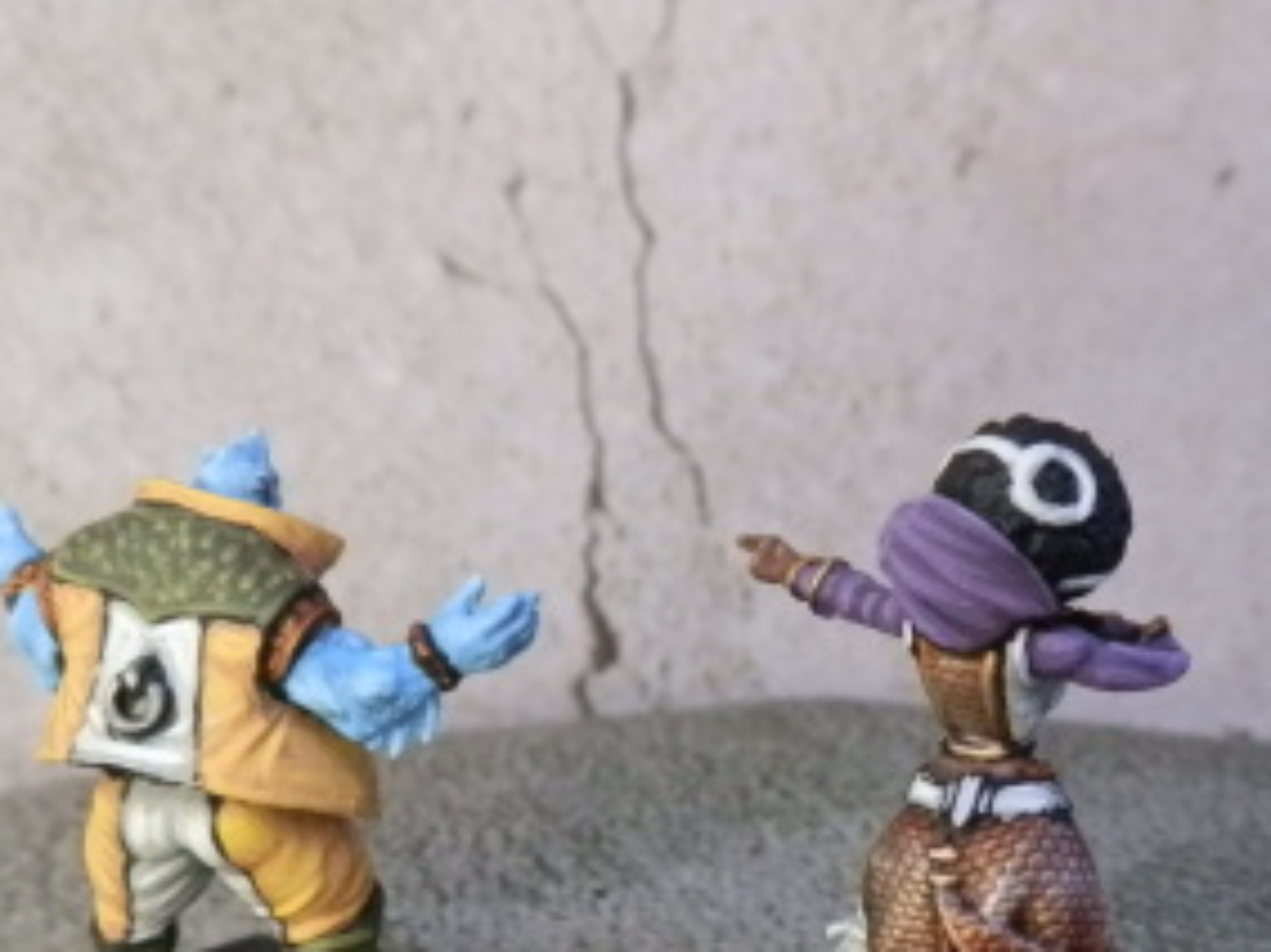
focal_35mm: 53
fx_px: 1945
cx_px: 871
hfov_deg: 35.7
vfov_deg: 26.7
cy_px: 835
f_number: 3.1
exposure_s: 1/160
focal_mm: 5
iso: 400
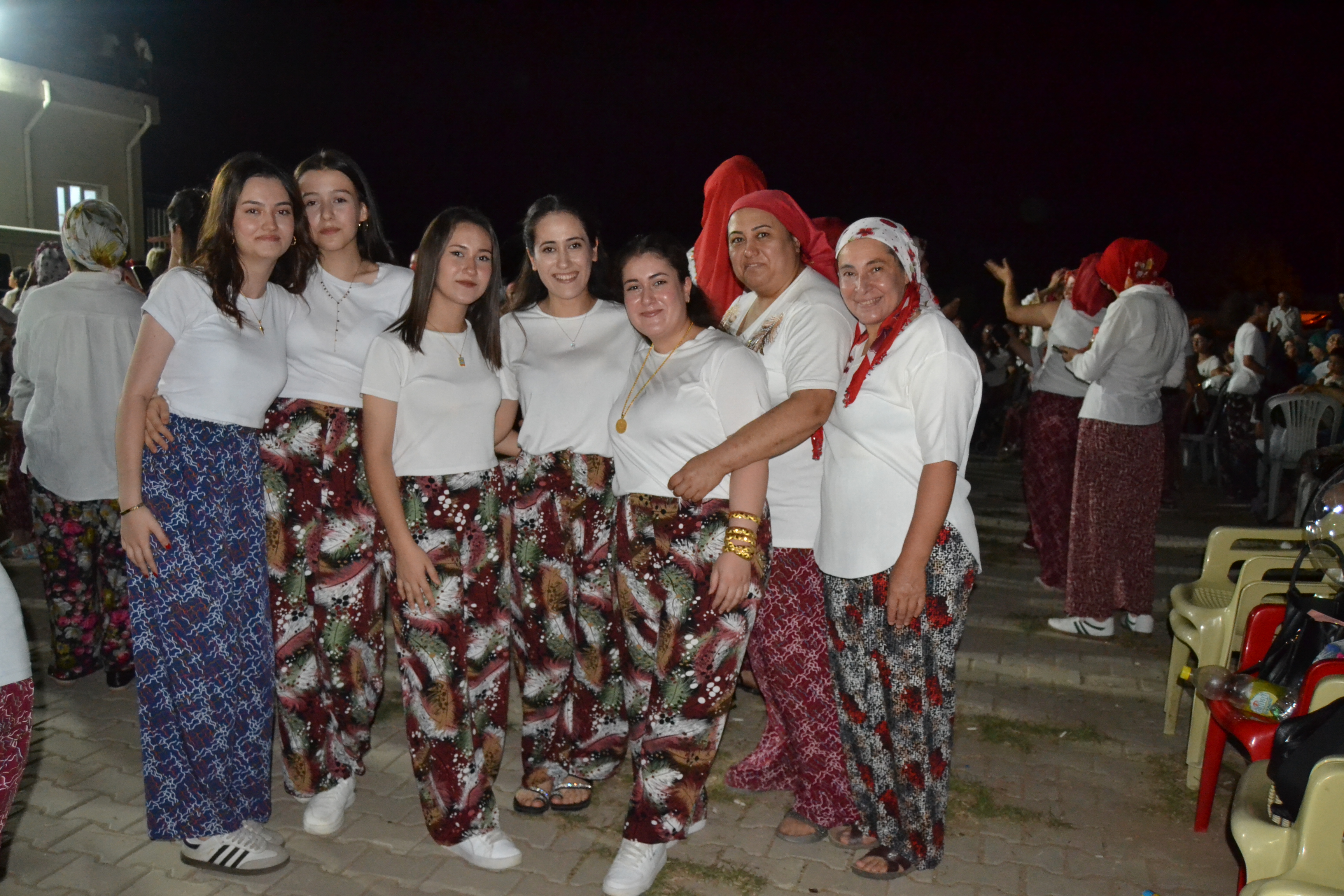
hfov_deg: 61.9
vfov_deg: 43.6
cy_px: 448
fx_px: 1120
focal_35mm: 30
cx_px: 672
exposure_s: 1/60
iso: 3200
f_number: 3.5
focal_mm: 20
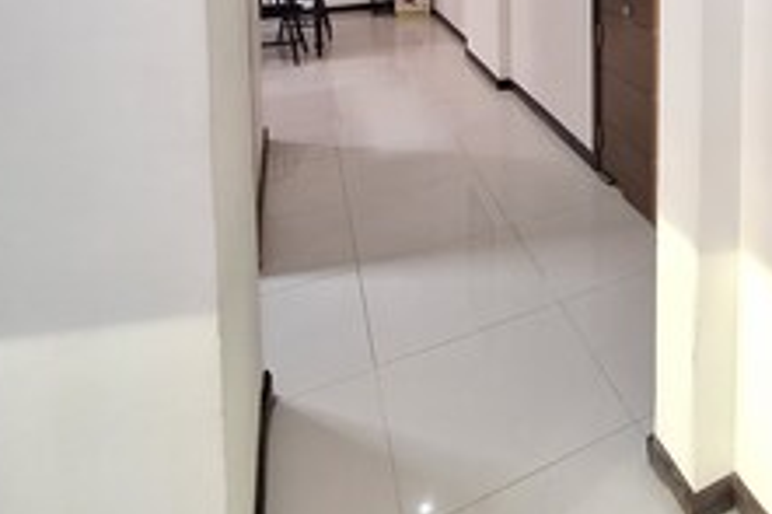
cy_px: -75
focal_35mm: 28
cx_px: 690
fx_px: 600
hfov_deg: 56.8
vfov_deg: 37.3
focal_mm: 1.74
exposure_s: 1/25
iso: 200
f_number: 2.2
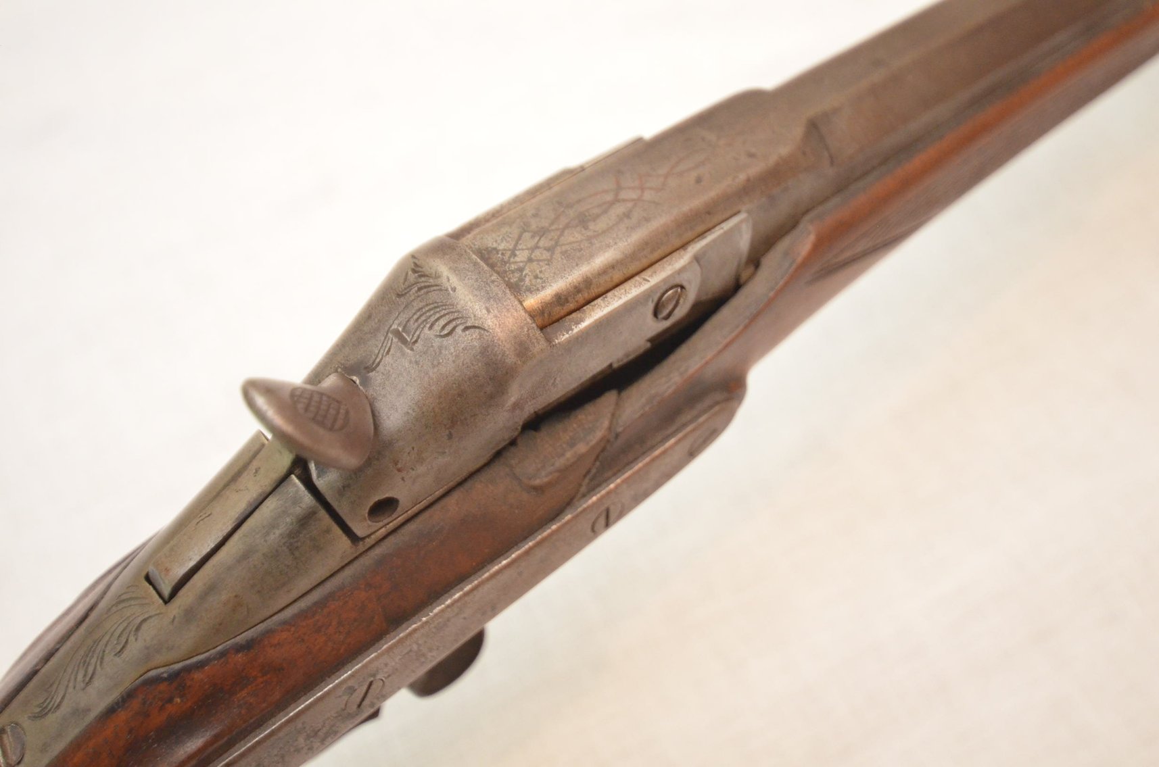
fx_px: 1157
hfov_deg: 53.2
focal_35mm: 36
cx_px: 580
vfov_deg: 36.7
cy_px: 384
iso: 2800
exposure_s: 1/60
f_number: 4.5
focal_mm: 24
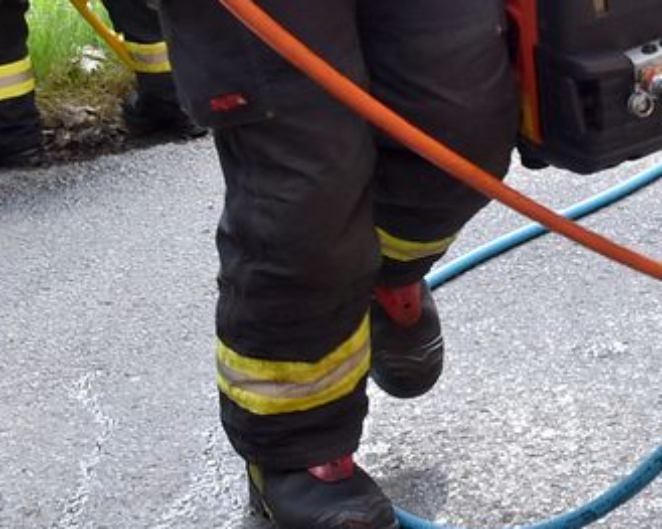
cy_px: -218
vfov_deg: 13.4
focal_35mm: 109
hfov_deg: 15.6
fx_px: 2138
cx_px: 1109
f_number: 6.3
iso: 400
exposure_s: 1/160
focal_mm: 17
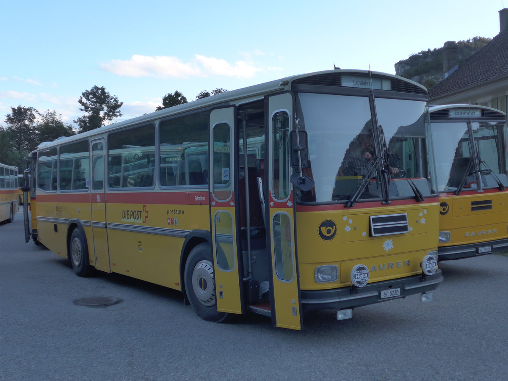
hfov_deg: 45.8
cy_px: 190
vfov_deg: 35.1
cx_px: 254
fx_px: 602
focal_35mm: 41
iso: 160
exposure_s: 1/500
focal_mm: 8.4
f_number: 2.6
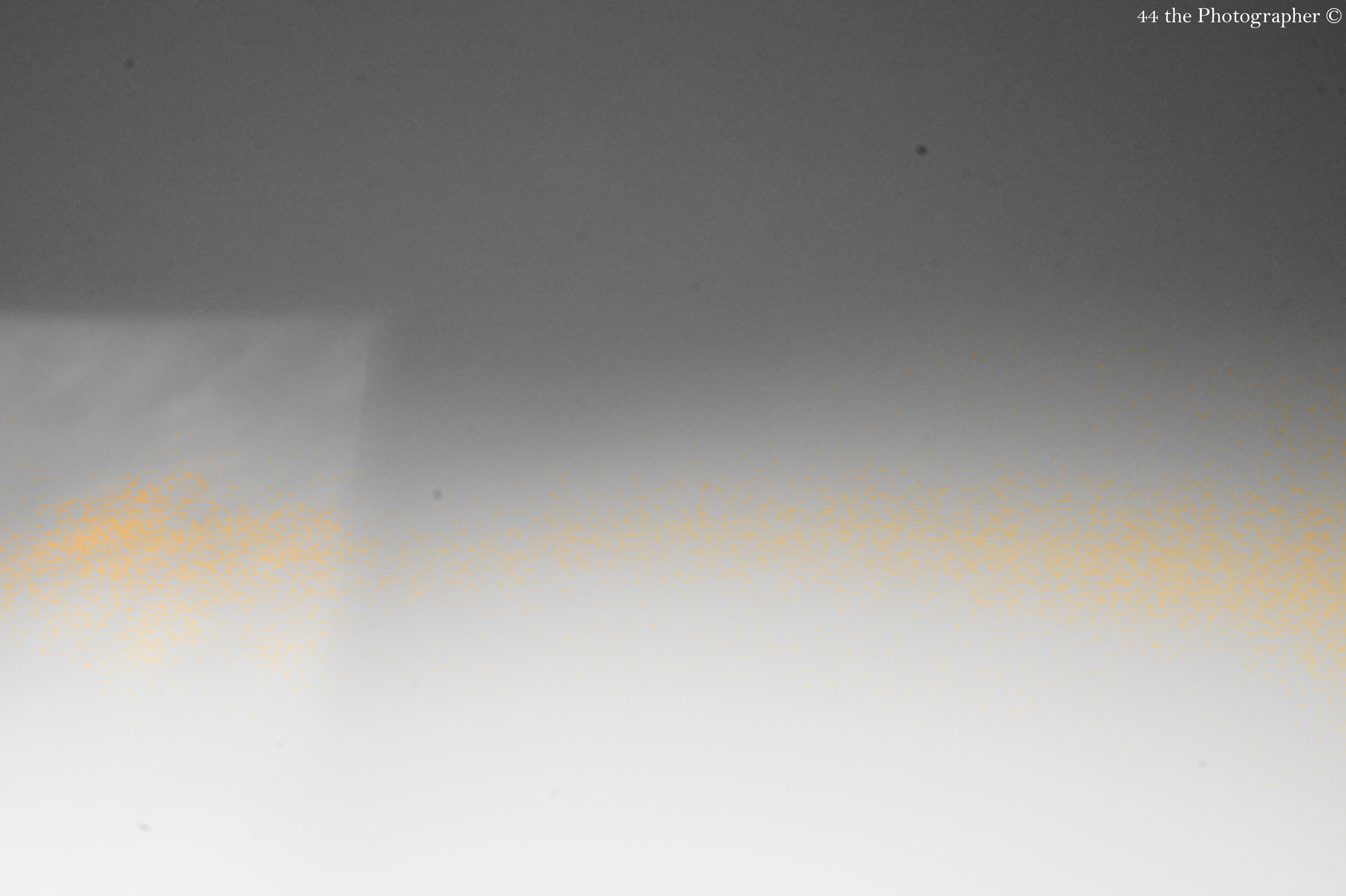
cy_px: 448
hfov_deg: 43.6
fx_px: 1682
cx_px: 673
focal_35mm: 45
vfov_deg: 29.8
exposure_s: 3.2
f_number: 22
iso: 3200
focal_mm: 30
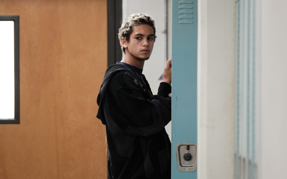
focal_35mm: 215
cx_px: 144
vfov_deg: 6.1
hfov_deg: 9.8
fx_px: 1682
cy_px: 91
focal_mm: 140
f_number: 2.8
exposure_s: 1/250
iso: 2000
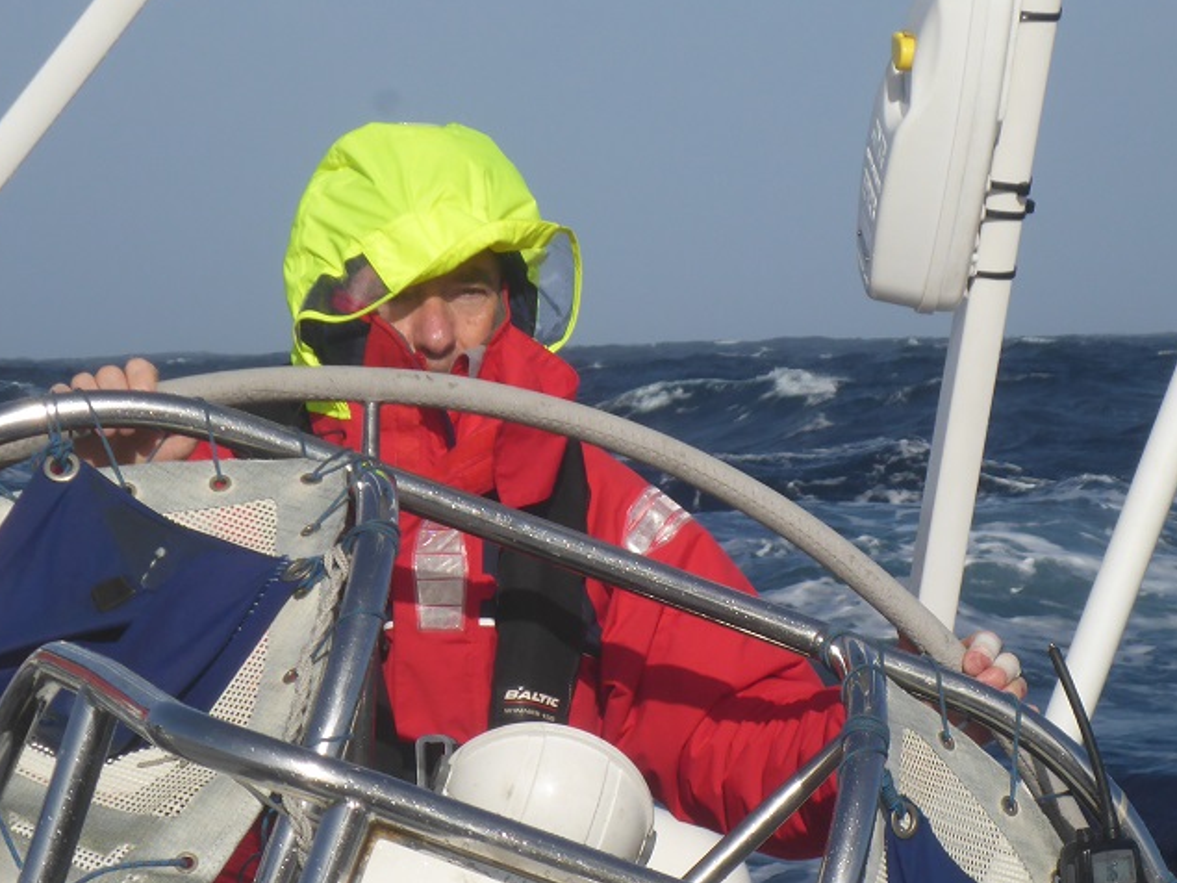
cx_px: 688
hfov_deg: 9.9
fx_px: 6799
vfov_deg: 7.4
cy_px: 485
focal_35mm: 200
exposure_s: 1/640
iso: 100
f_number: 5.9
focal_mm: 22.8
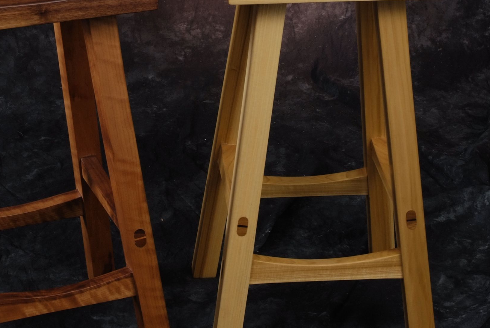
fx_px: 1295
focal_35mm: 95
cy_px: 166
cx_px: 181
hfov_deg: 21.4
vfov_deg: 14.4
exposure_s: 1/160
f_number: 7.1
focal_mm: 34
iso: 200
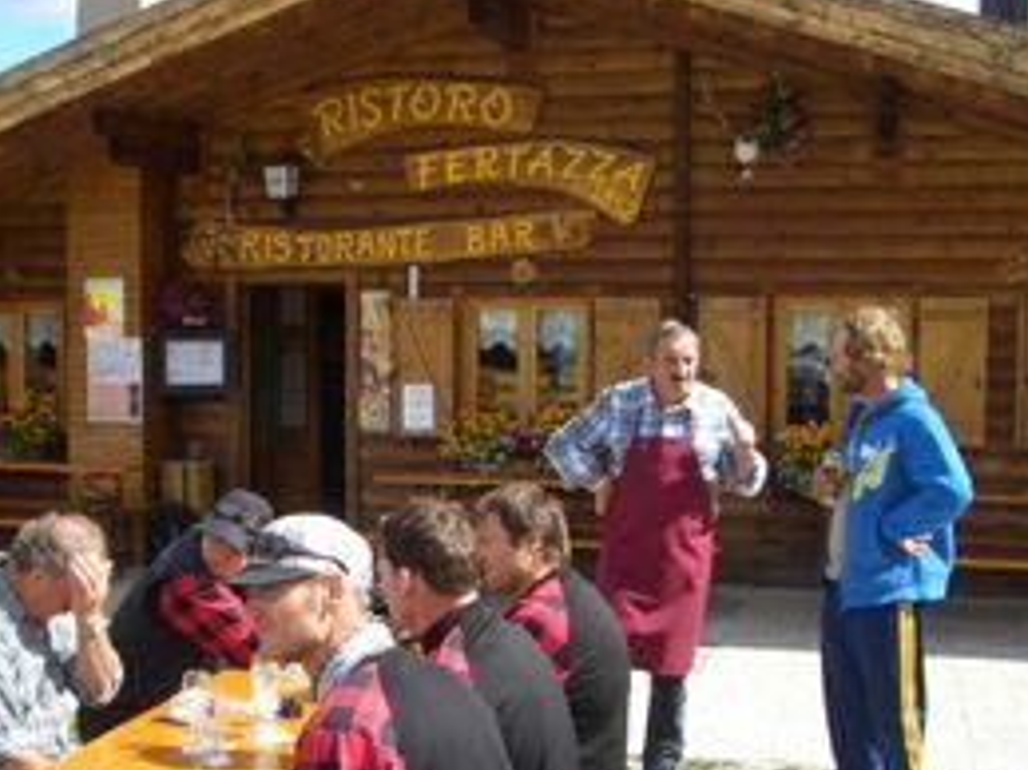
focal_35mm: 54
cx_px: 341
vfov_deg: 26.9
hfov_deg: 35.2
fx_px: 1603
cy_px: 476
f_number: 4.3
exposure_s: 1/200
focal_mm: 5.8
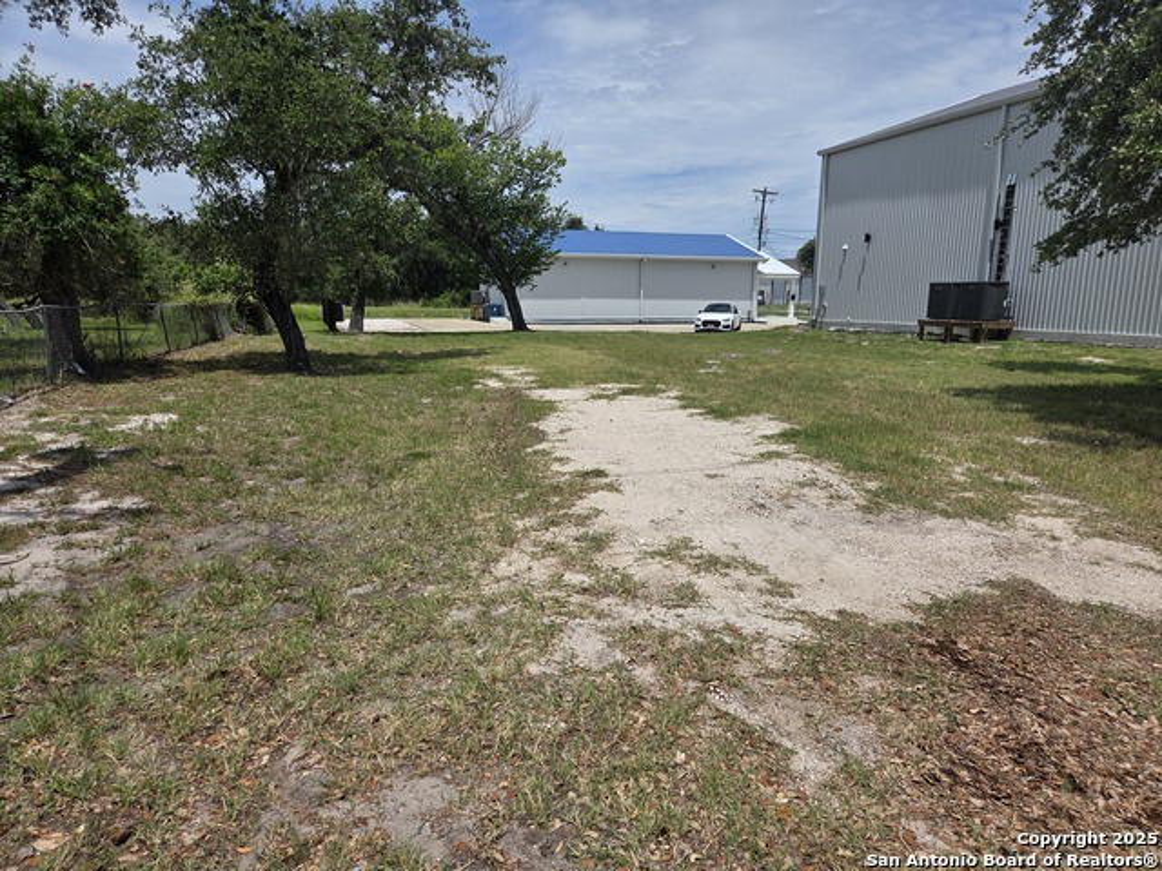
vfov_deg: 58.9
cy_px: 436
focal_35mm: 23
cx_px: 581
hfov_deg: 73.9
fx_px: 772
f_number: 1.8
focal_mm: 5.4
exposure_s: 1/7891
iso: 64
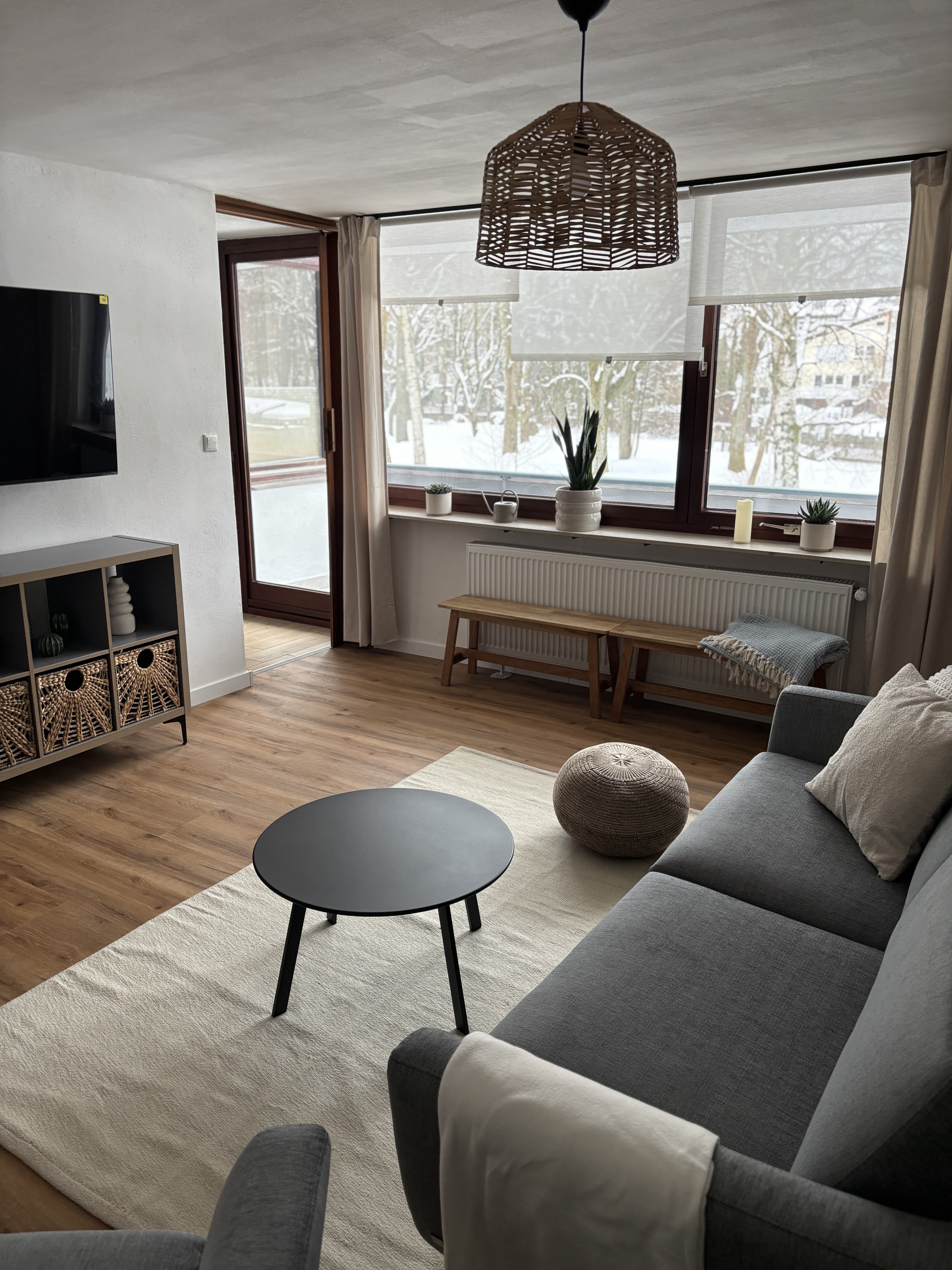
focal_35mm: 26
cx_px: 476
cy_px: 635
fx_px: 953
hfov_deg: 53.1
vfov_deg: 67.3
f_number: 1.6
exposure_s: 1/121
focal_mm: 5.96
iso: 125
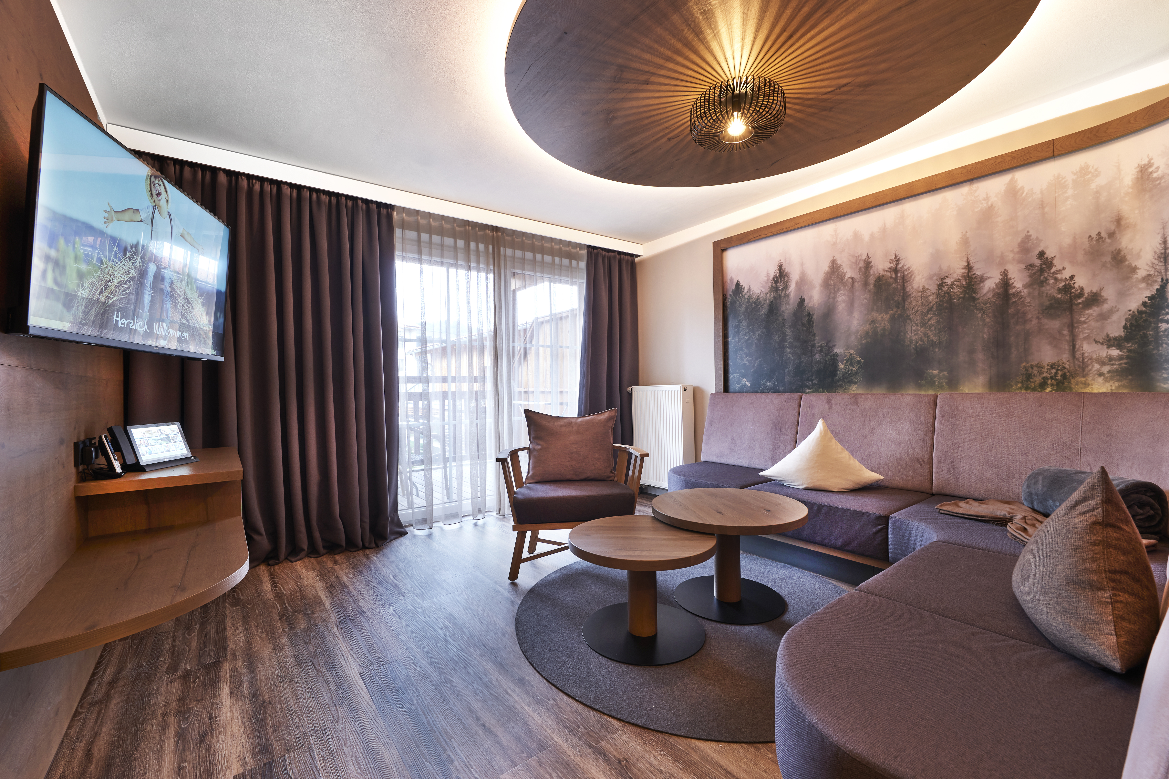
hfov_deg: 104.3
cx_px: 584
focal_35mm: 14
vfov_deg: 81.2
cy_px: 390
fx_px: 455
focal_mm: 14
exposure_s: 4
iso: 200
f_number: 13
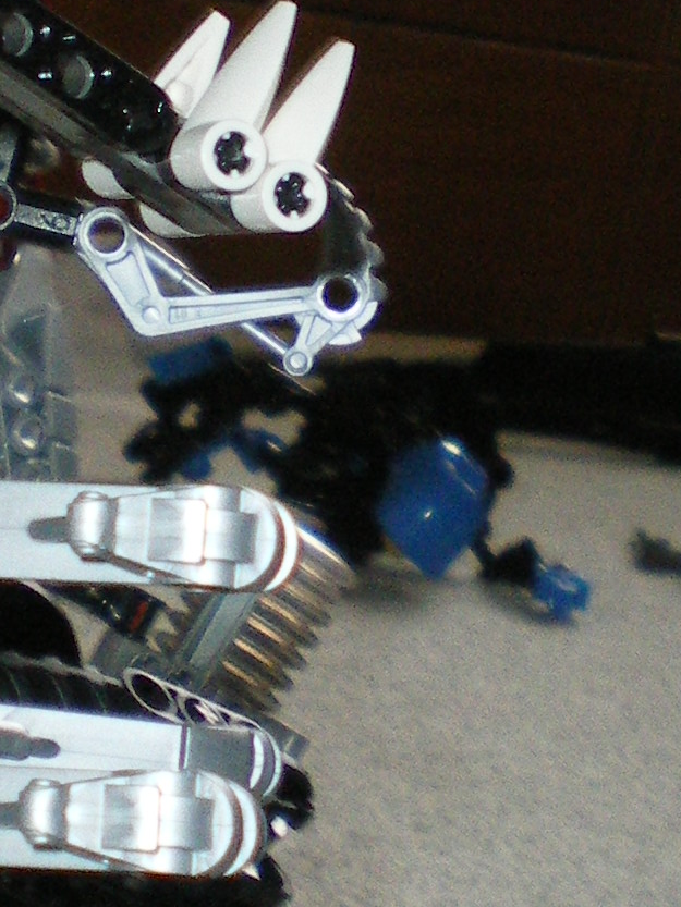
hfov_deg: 10.4
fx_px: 3698
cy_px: 123
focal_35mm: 141
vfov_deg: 13.9
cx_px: -61
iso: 250
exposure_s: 1/50
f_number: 3.1
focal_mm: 6.3
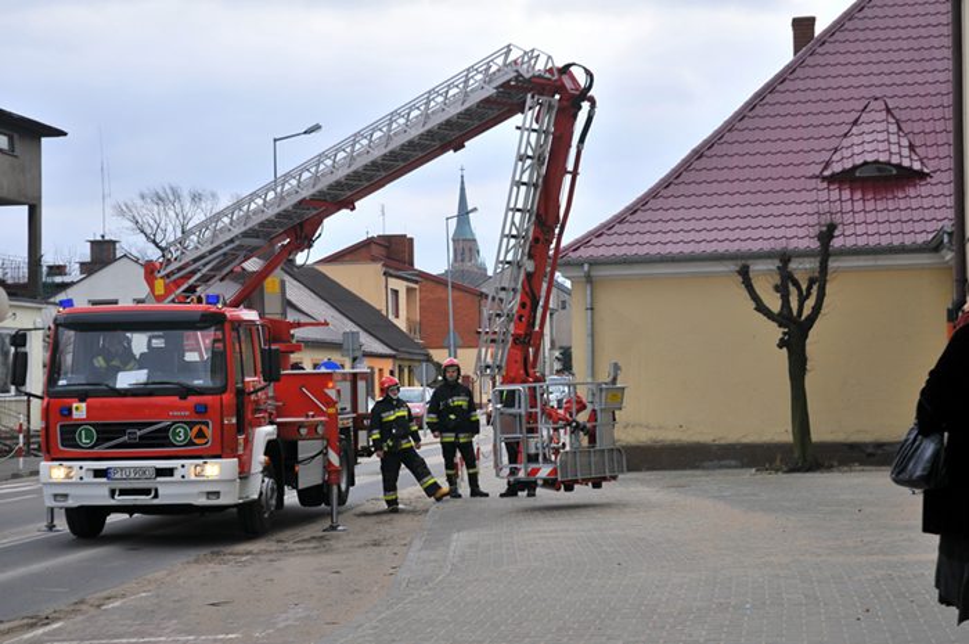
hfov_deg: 27.0
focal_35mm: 75
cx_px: 484
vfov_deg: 18.1
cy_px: 322
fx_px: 2016
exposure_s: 1/250
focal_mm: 50
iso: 200
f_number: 4.5
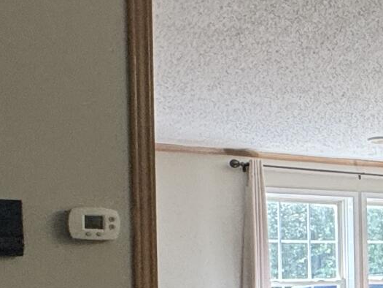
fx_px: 885
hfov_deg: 18.1
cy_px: 283
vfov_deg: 18.0
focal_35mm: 80
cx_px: 732
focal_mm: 2.22
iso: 200
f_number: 2.2
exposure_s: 1/120
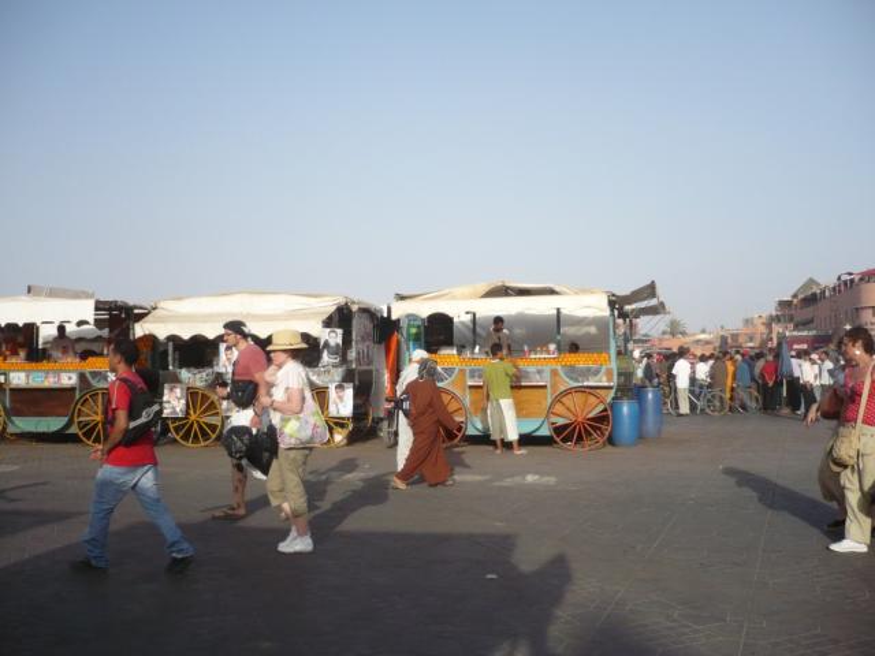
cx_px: 438
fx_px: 885
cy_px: 328
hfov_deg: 52.6
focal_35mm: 35
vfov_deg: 40.7
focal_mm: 5.8
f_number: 2.8
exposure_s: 1/1000
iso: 100
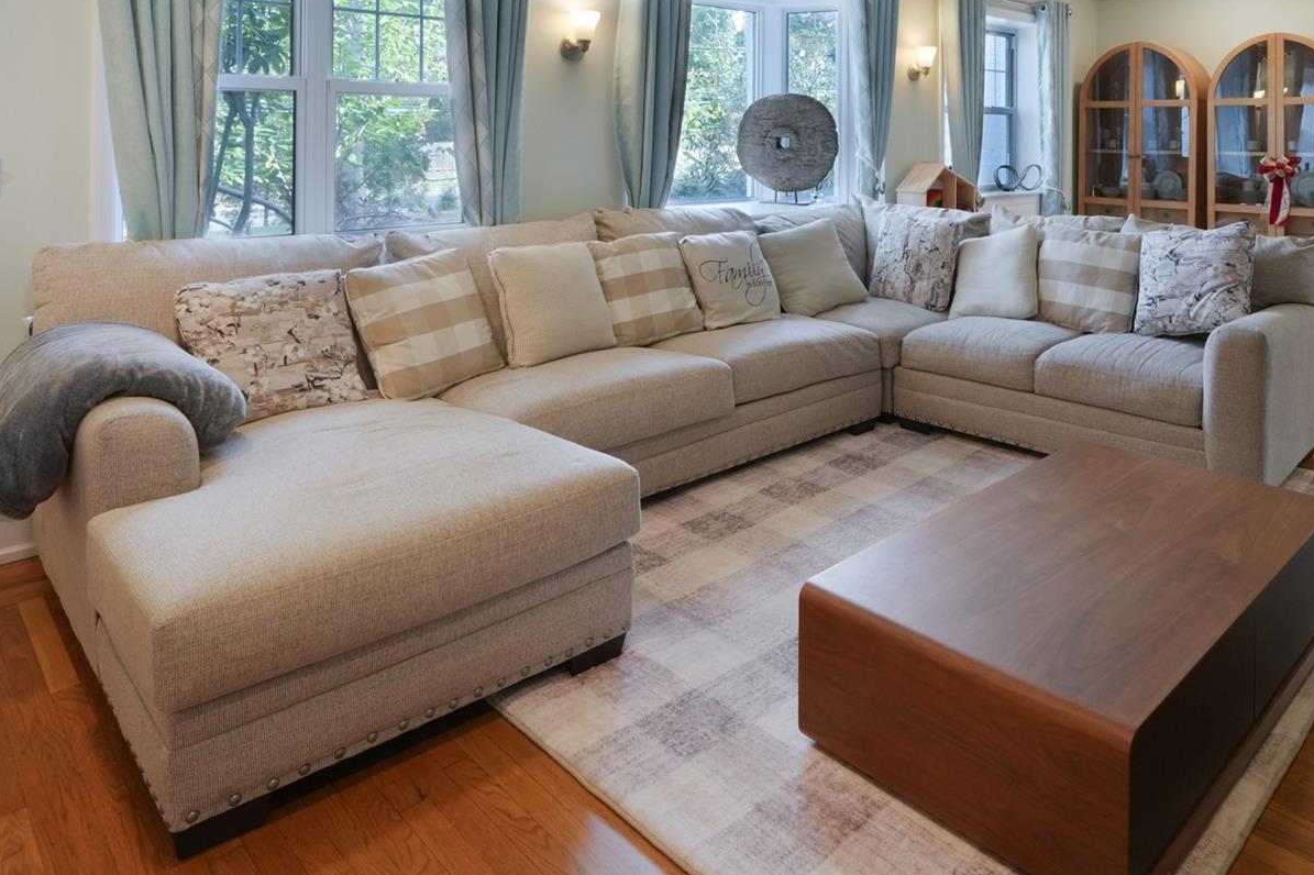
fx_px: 876
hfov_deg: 73.0
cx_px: 789
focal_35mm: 24
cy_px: 146
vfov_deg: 49.2
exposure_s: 1/80
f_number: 14
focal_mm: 14
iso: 1600
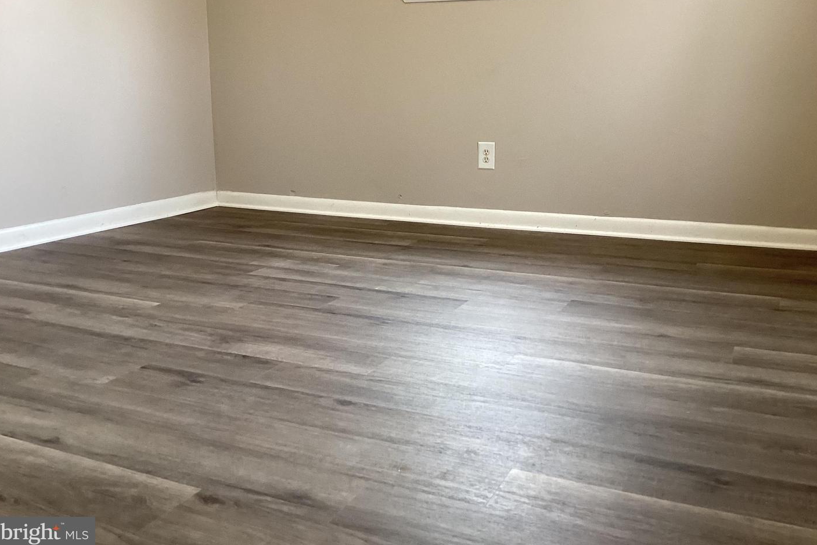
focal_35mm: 33
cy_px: 236
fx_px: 749
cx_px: 411
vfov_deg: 39.9
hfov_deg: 57.2
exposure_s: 1/50
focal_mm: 3.3
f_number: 2.4
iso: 160
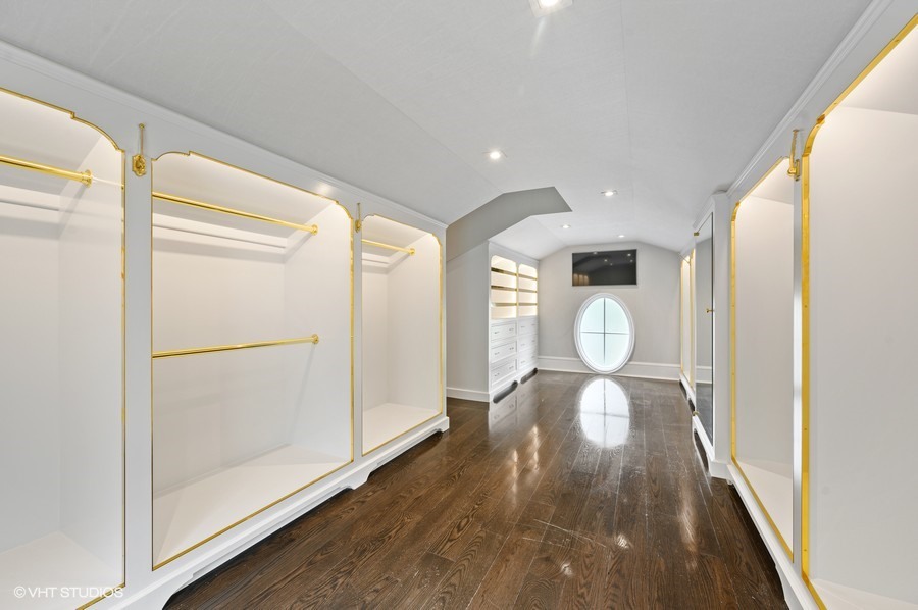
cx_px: 459
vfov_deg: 81.1
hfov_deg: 104.3
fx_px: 357
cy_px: 305
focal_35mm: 14
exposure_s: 4
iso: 200
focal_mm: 14
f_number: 8
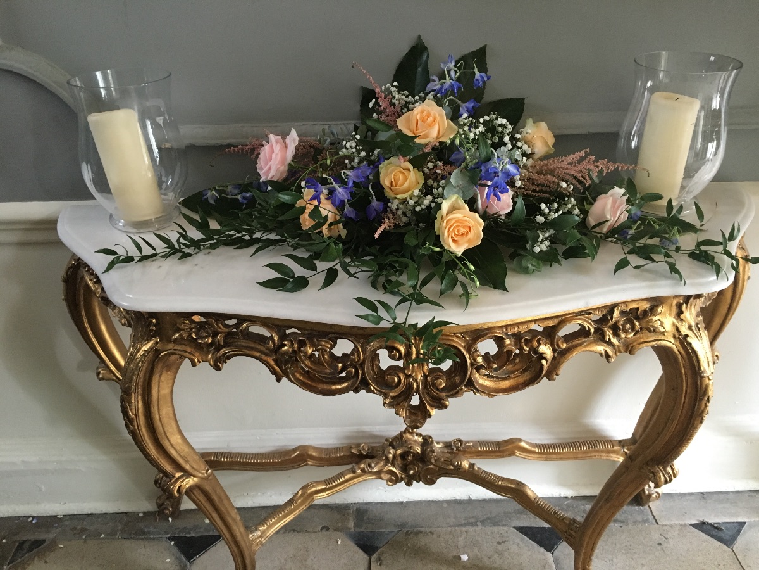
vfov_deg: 48.2
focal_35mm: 29
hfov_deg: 61.7
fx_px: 636
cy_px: 285
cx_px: 380
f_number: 2.2
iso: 200
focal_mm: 4.15
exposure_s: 1/33
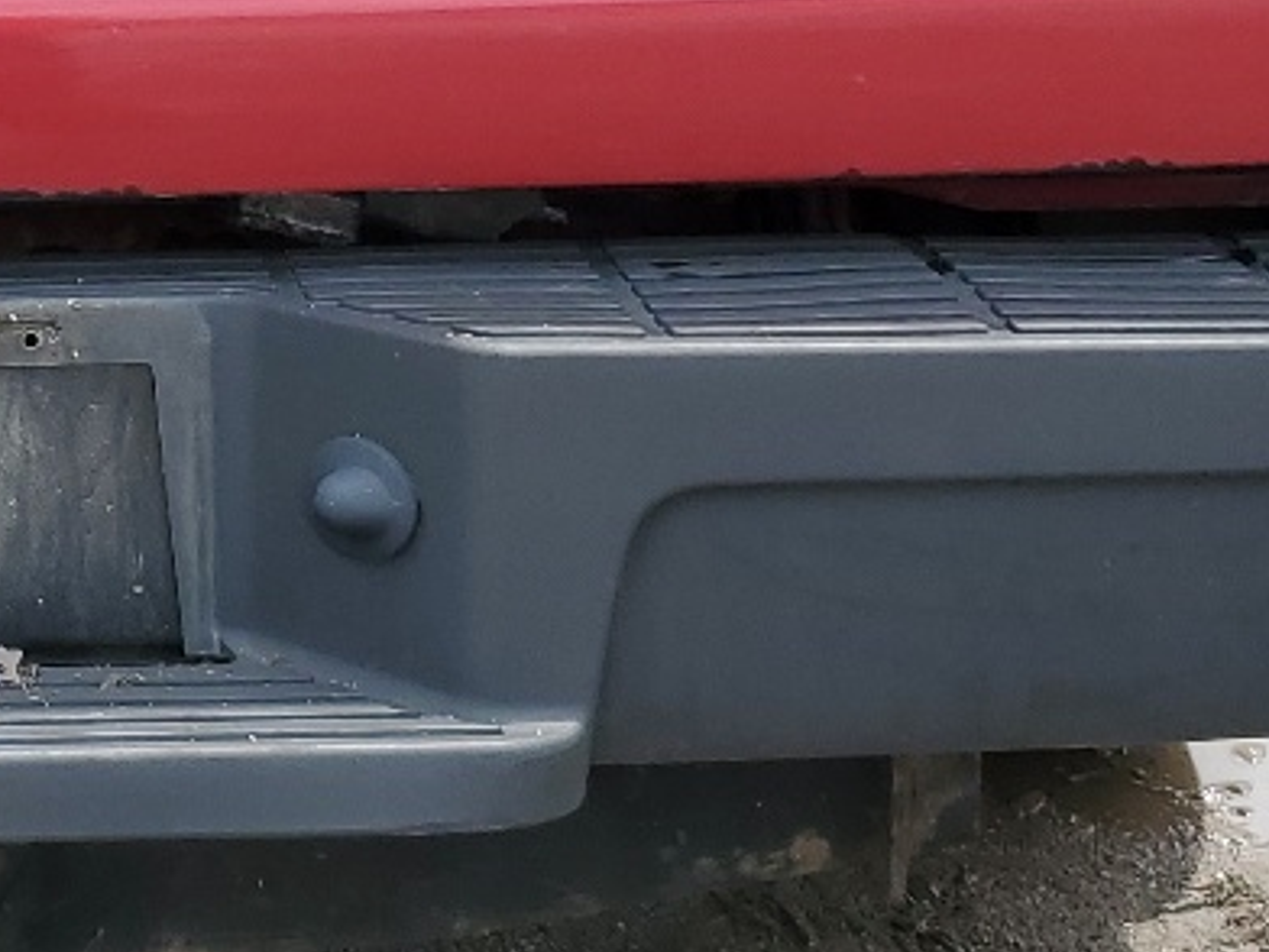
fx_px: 3886
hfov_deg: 17.9
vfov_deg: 13.7
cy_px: -110
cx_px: -149
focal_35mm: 106
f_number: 1.5
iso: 50
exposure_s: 1/1111
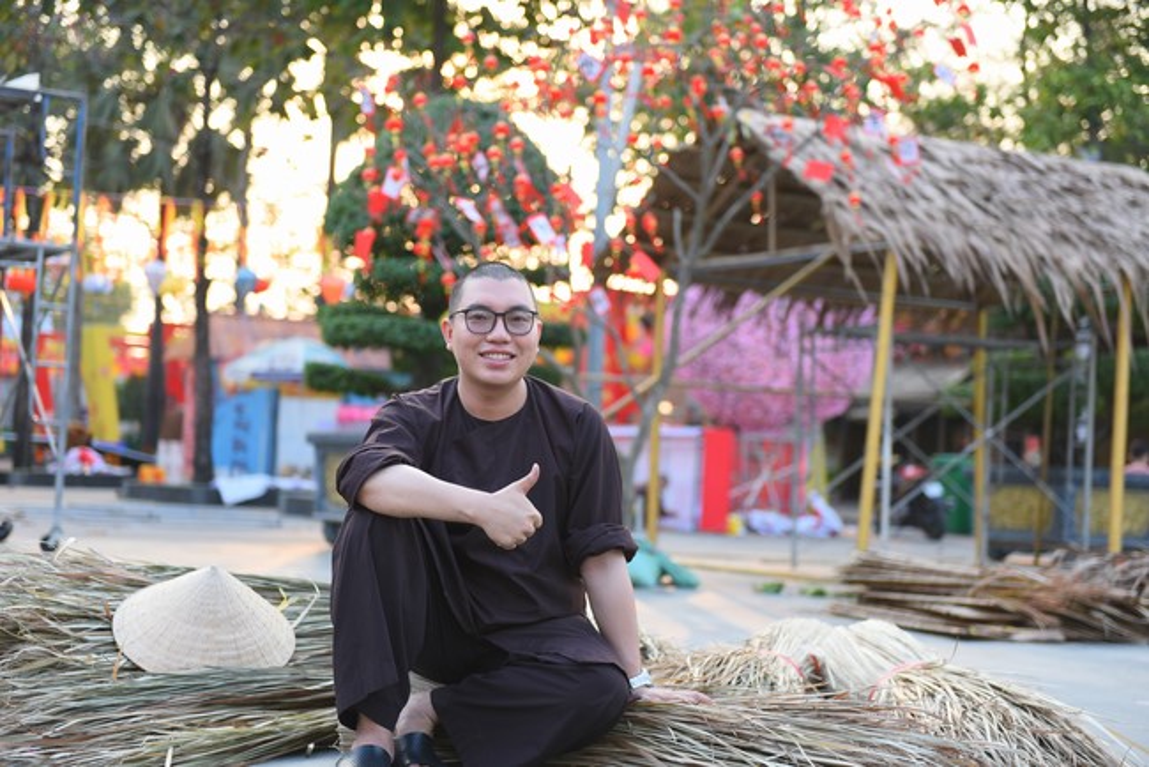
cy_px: 384
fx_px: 1916
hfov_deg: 33.4
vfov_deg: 22.6
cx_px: 574
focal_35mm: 60
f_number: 2.8
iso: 160
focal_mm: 60
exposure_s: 1/200
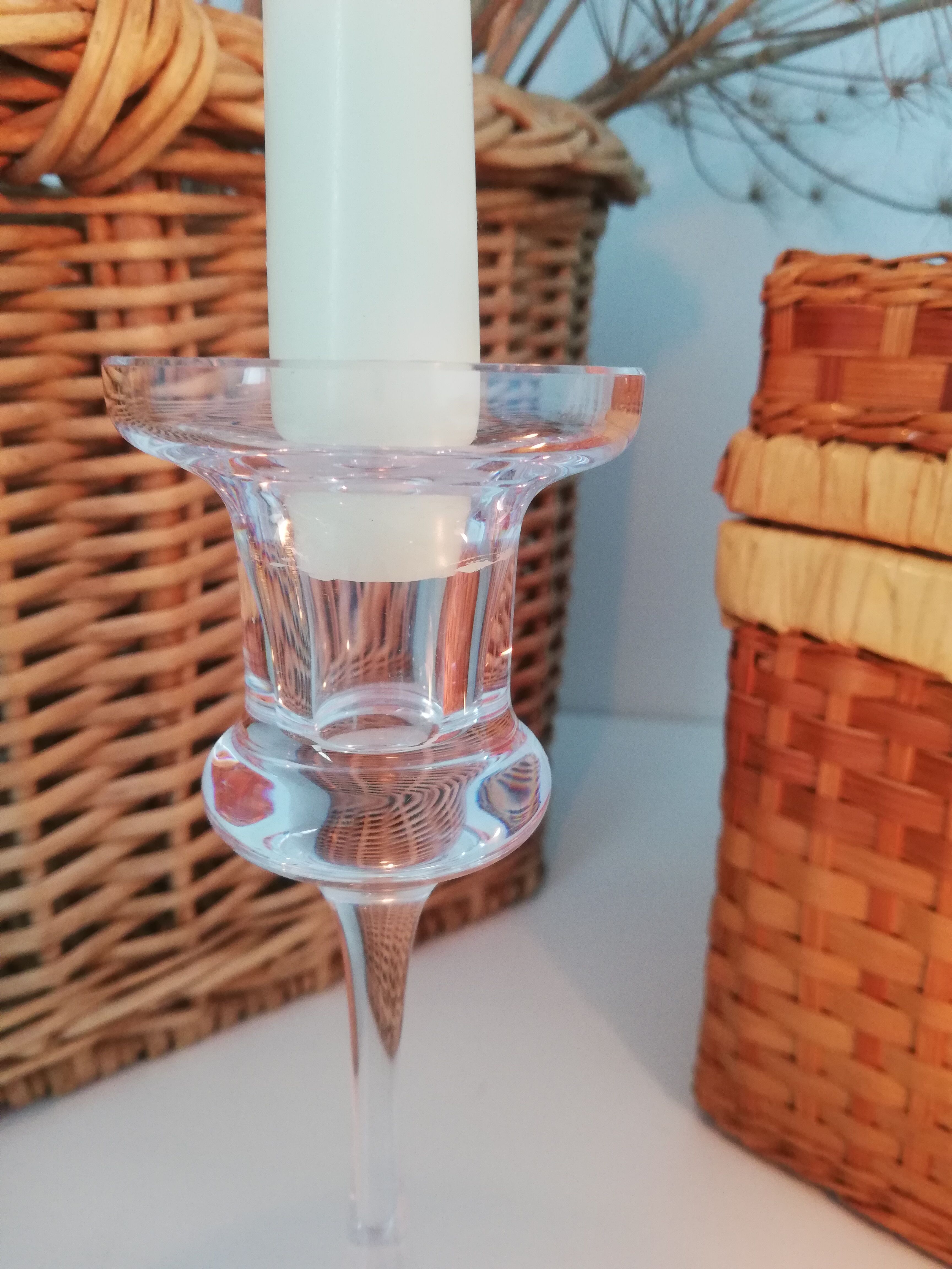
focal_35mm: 26
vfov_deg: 67.3
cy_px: 634
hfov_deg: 53.1
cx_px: 476
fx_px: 953
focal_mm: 3.81
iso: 320
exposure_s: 1/33.3
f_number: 2.2
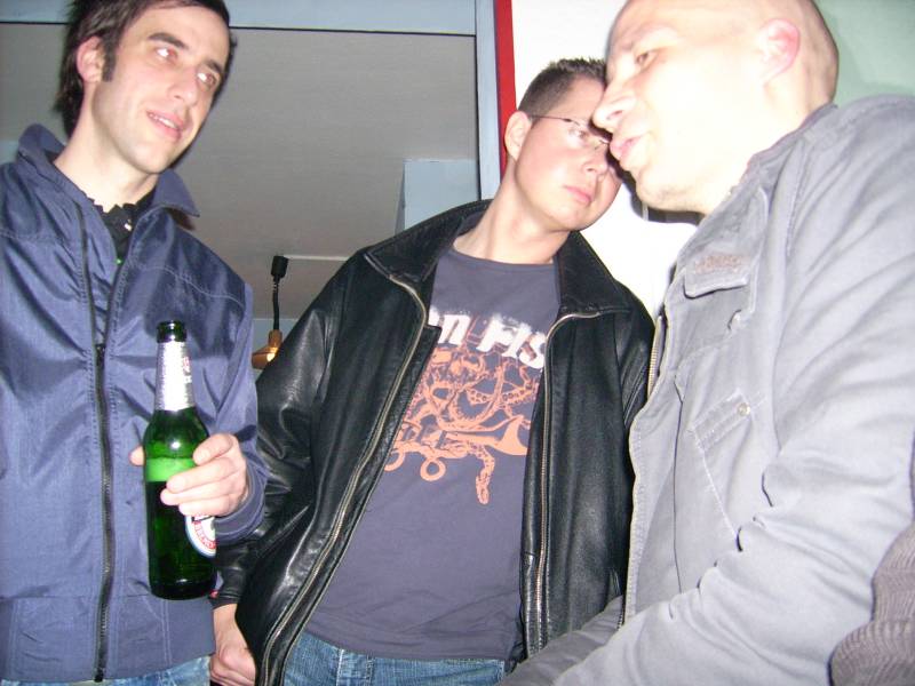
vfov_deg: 40.7
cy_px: 343
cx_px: 458
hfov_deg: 52.6
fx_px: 925
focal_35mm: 35
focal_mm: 5.95
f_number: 2.8
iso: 100
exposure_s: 1/60
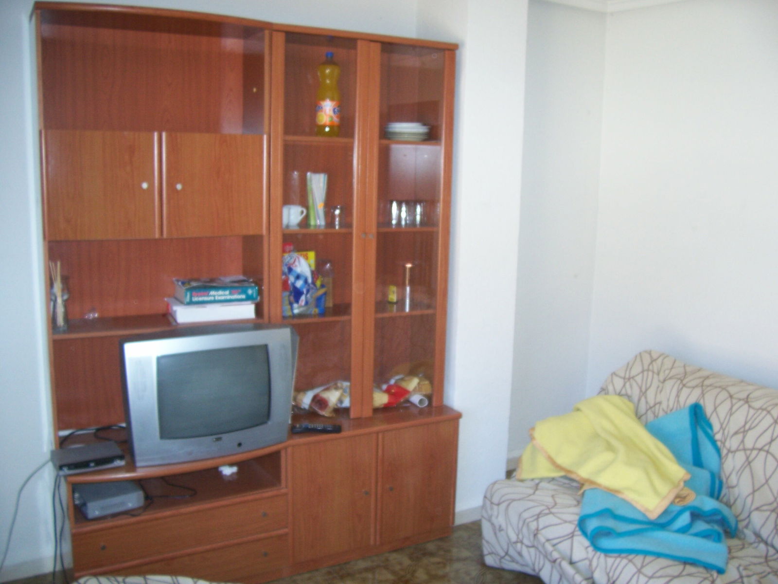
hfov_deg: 54.0
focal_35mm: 34
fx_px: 764
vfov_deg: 41.8
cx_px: 389
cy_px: 292
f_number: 2.7
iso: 125
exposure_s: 1/60
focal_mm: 5.6
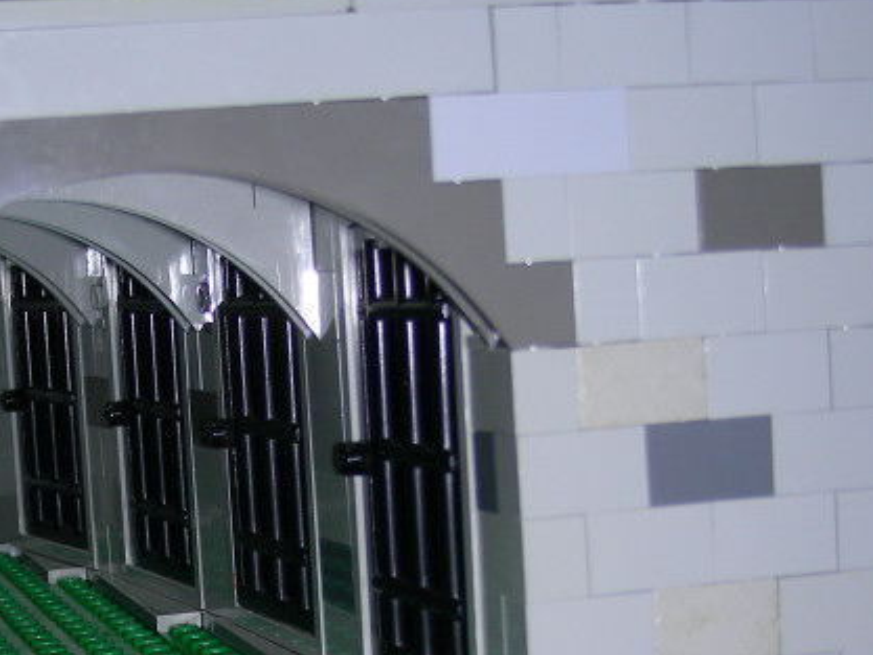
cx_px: 266
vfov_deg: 15.8
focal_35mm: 92
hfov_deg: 21.2
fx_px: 2321
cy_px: 613
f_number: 3.5
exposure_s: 1/60.1
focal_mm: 8
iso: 50
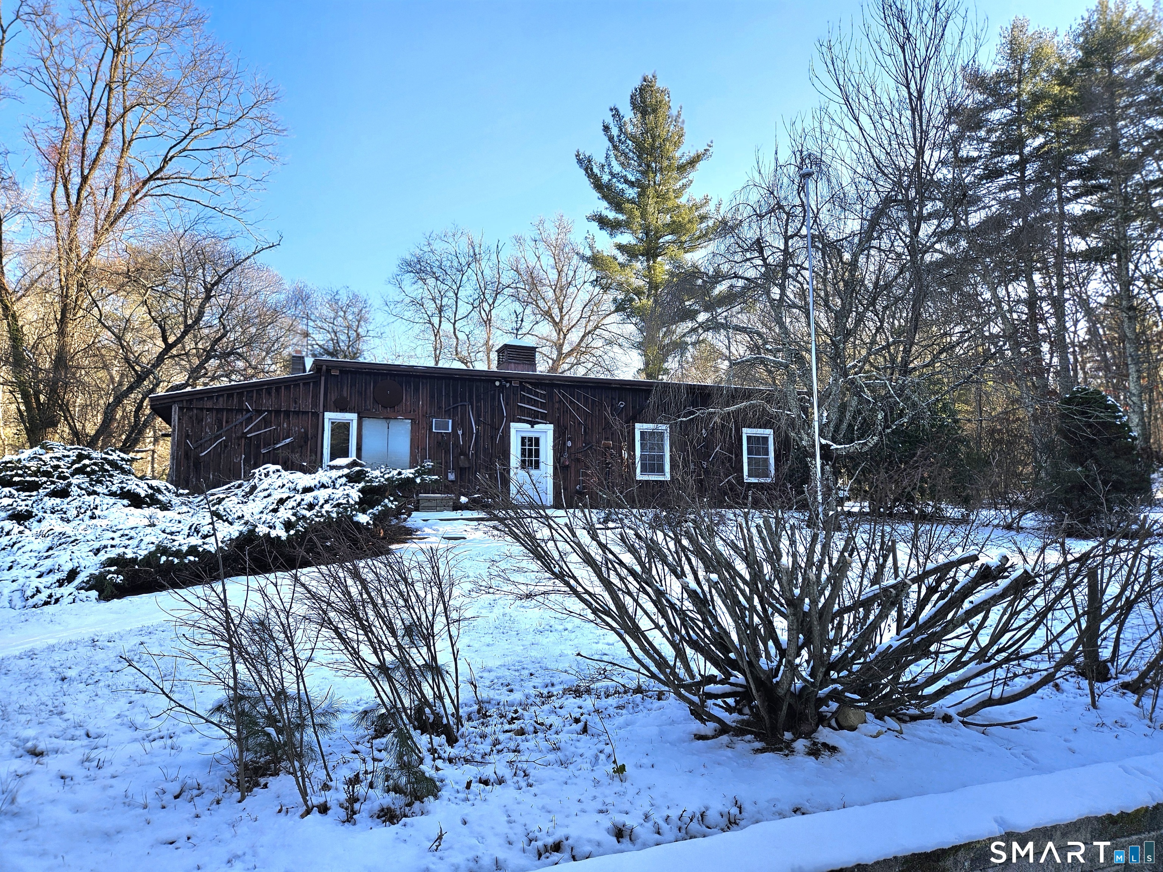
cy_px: 436
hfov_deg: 73.9
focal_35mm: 23
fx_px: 773
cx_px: 582
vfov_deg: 58.9
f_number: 1.8
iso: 25
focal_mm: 5.4
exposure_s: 1/556
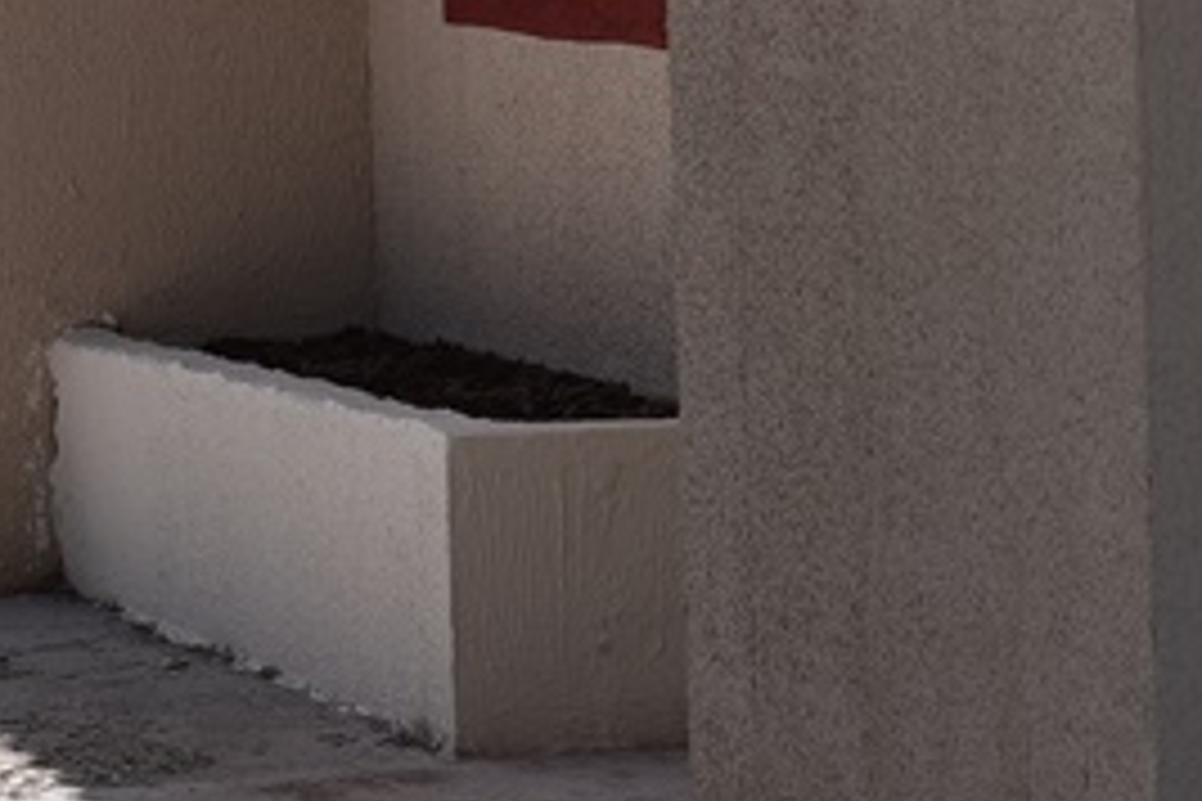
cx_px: 236
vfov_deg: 5.2
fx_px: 8714
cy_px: -106
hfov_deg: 7.9
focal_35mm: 261
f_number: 10
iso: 125
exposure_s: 1/400
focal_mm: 58
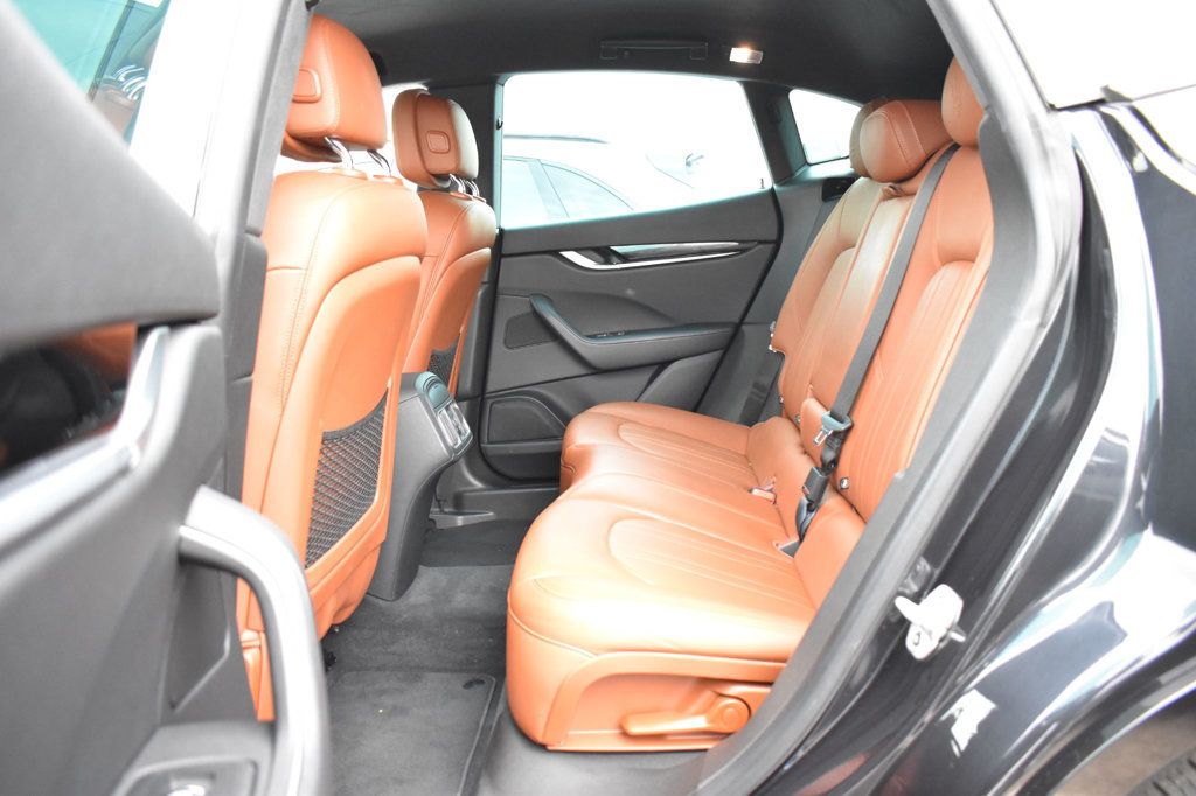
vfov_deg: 47.9
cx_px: 598
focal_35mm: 27
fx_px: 897
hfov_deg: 67.4
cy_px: 398
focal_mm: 18
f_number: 4
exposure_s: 1/125
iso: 3200
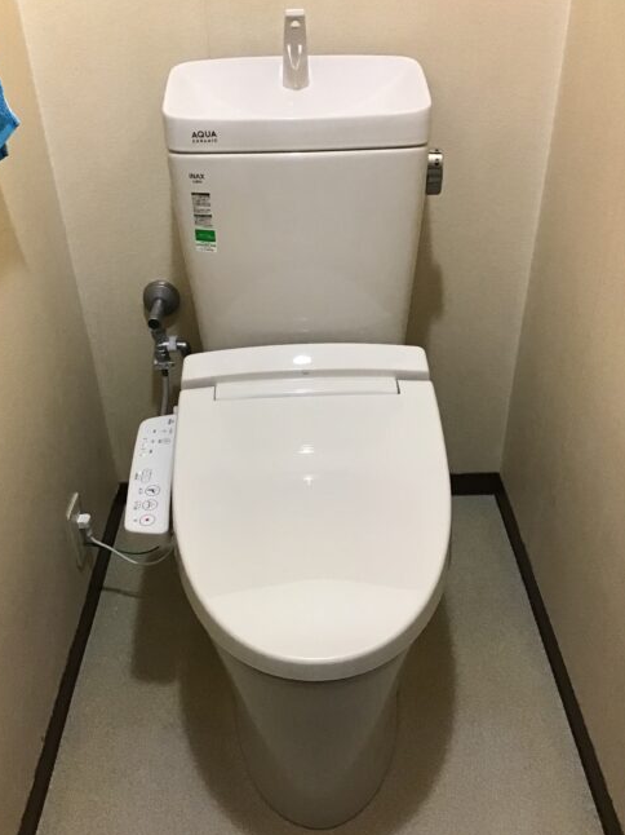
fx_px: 771
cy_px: 414
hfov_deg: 44.1
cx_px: 306
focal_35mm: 32
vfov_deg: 56.8
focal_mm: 3.3
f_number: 2.4
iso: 160
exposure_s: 1/30
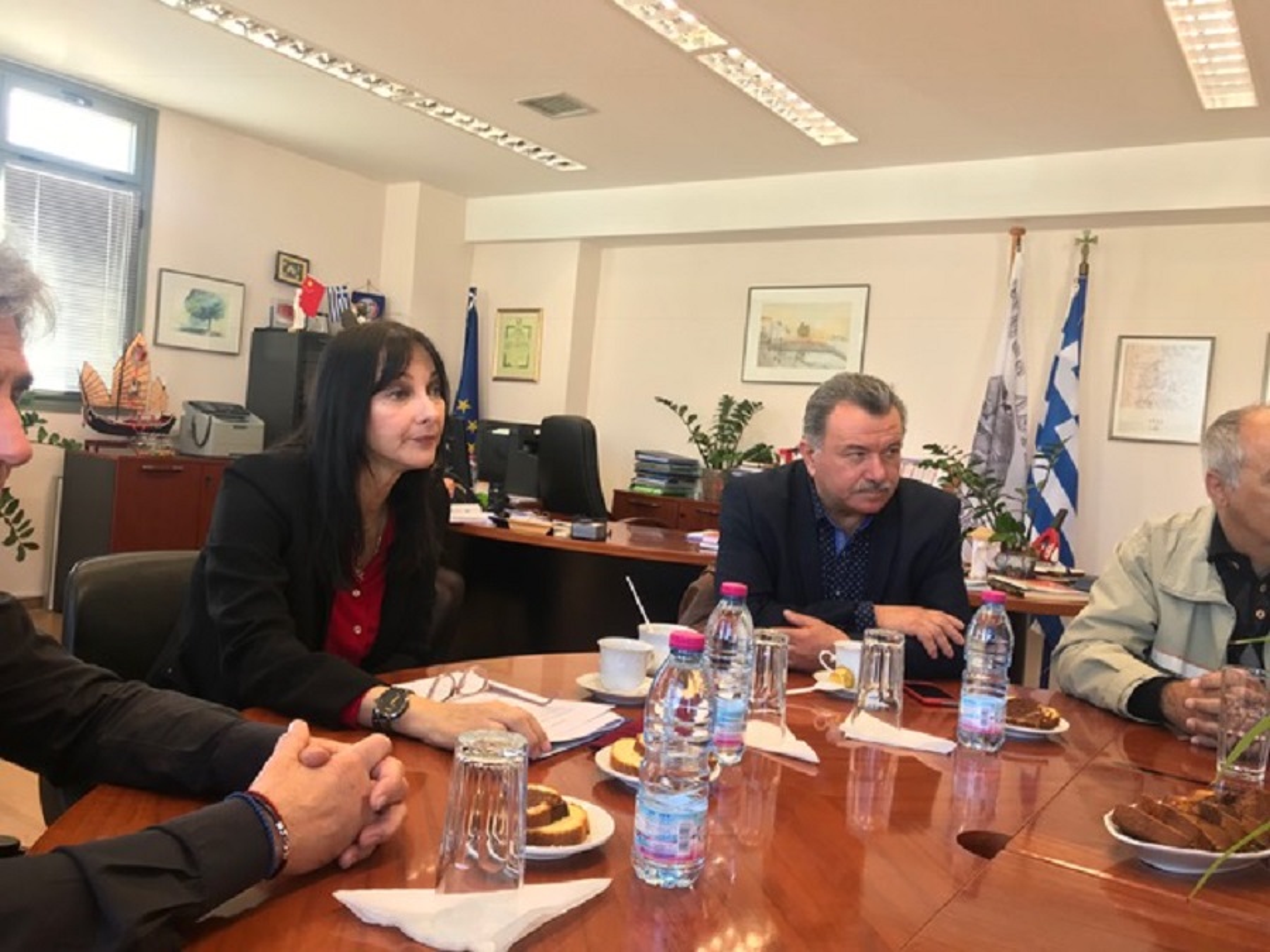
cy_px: 476
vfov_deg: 49.7
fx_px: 1027
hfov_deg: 63.4
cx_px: 635
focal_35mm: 28
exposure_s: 1/100
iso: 32
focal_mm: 3.99
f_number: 1.8
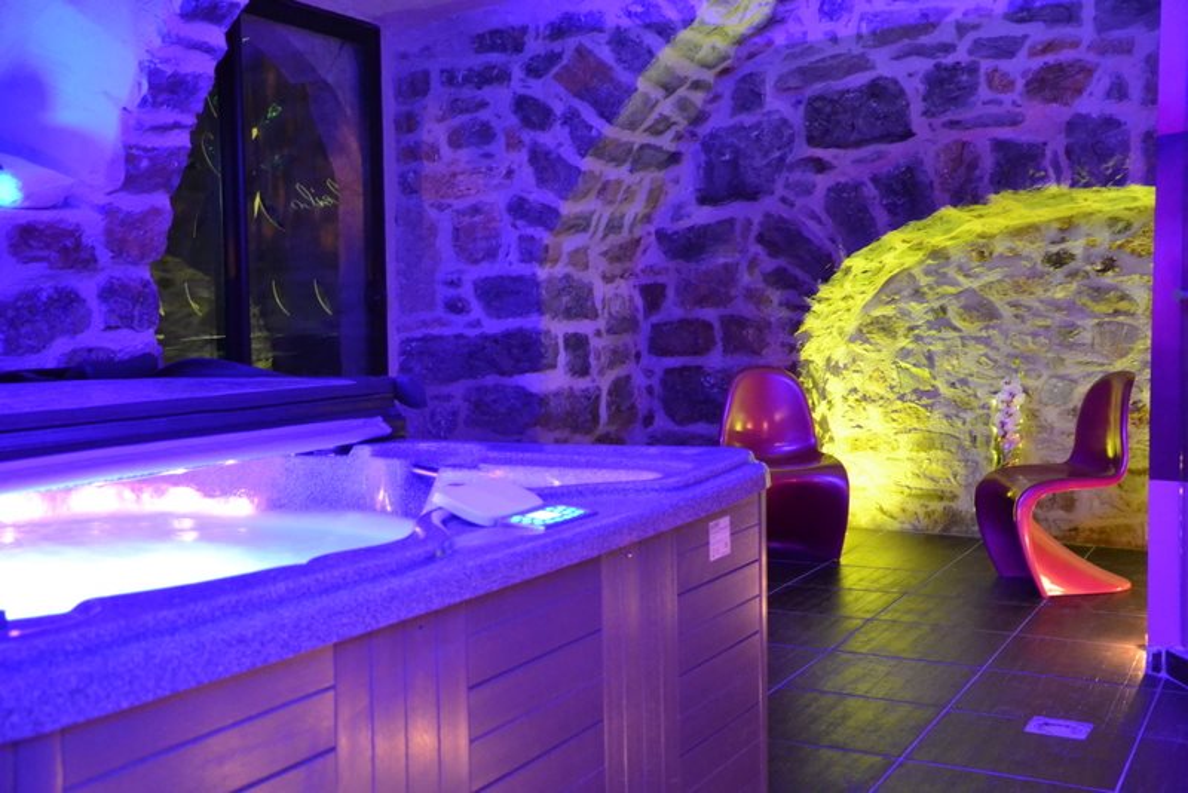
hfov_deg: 46.4
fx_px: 1386
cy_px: 396
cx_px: 594
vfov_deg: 31.9
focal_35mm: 42
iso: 3200
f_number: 4
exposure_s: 1/1.6
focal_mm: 28
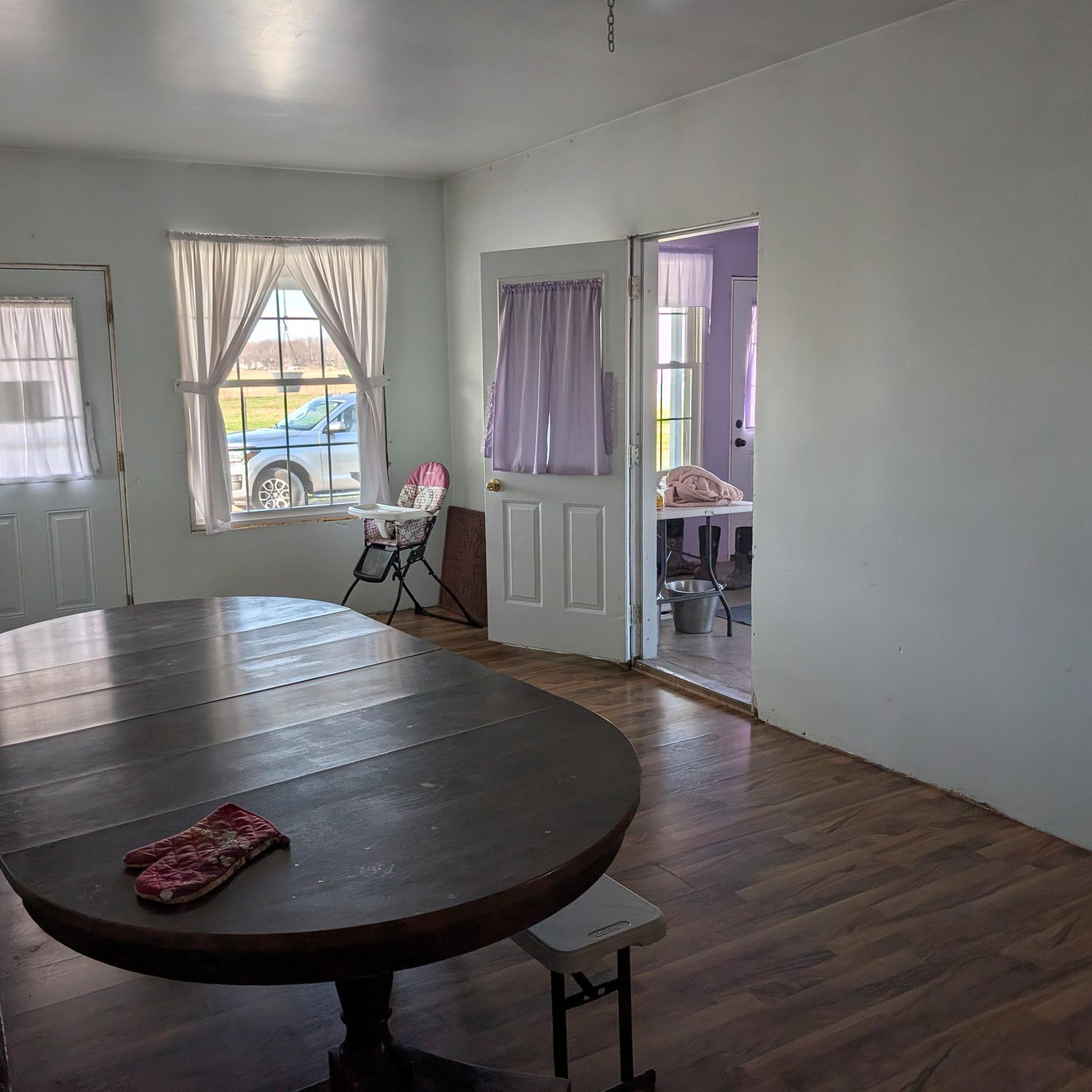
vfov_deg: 55.6
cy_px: 545
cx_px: 463
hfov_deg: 55.4
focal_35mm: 29
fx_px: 1035
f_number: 1.68
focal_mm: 6.9
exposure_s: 1/161
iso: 19
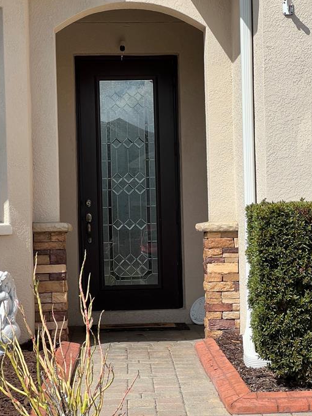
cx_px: 174
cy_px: 211
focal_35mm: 87
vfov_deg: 22.5
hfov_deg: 17.0
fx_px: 1046
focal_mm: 9
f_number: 2.8
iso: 32
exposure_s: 1/927
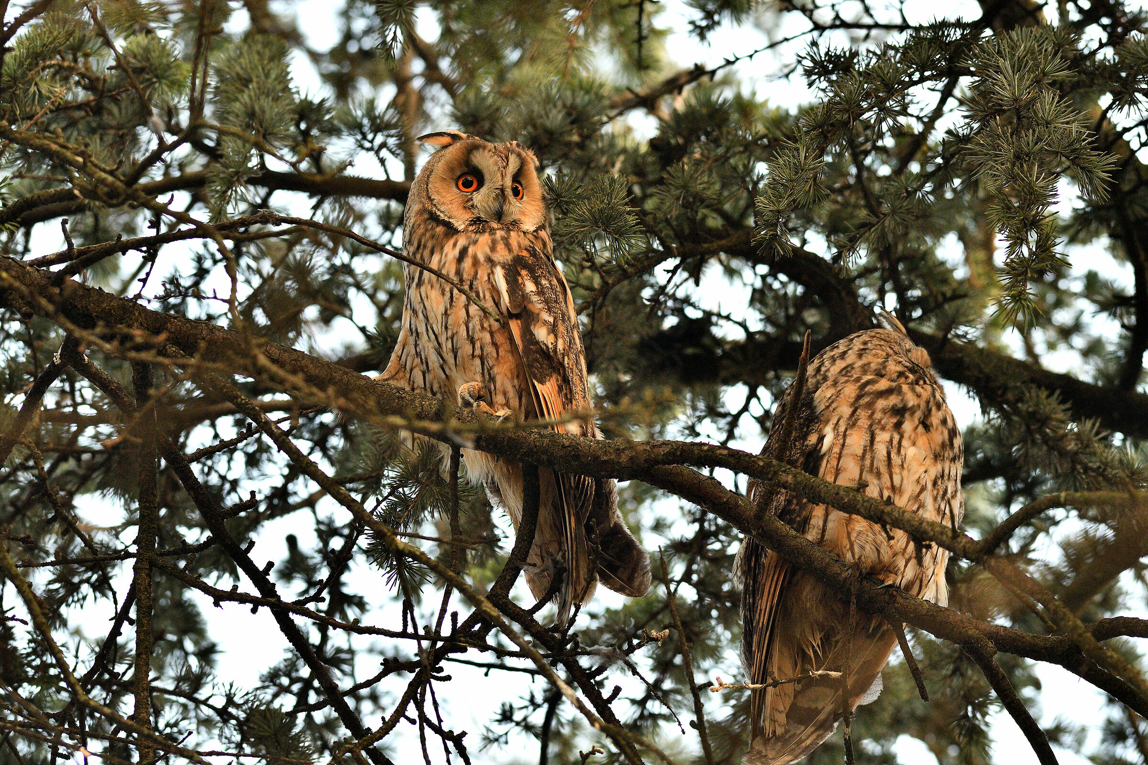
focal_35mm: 450
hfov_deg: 4.6
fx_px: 14349
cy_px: 382
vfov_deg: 3.1
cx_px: 574
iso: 1400
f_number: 4.5
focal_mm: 300
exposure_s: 1/500
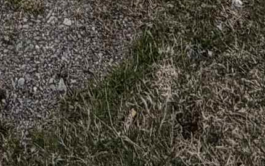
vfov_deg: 7.5
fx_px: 766
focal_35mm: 106
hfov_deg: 18.6
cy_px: -543
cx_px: -55
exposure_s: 1/1745
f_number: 2.2
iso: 20
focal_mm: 2.22
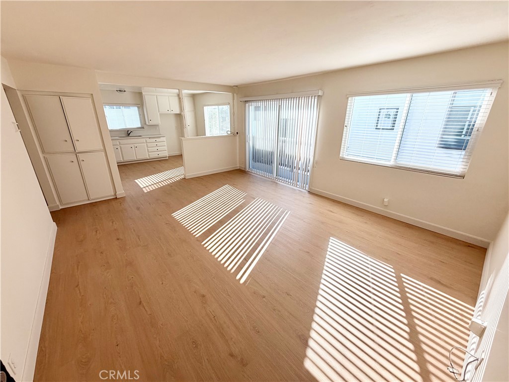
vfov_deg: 85.7
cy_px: 191
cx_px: 254
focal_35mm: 14
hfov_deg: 102.1
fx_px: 206
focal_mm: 2.22
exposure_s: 1/416
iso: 50
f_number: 2.2
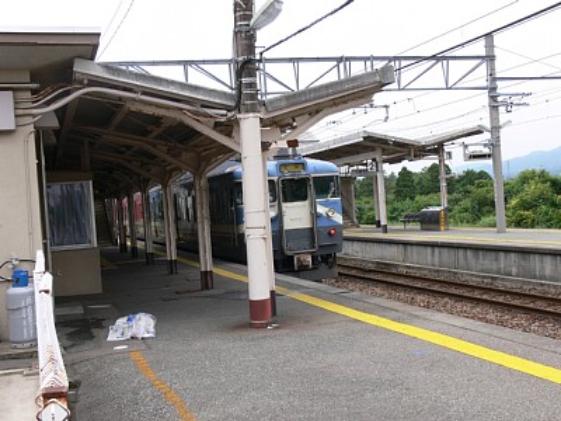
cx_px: 280
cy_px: 210
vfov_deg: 30.9
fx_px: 762
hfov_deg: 40.4
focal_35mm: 47
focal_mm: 10
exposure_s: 1/160
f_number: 5.6
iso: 80
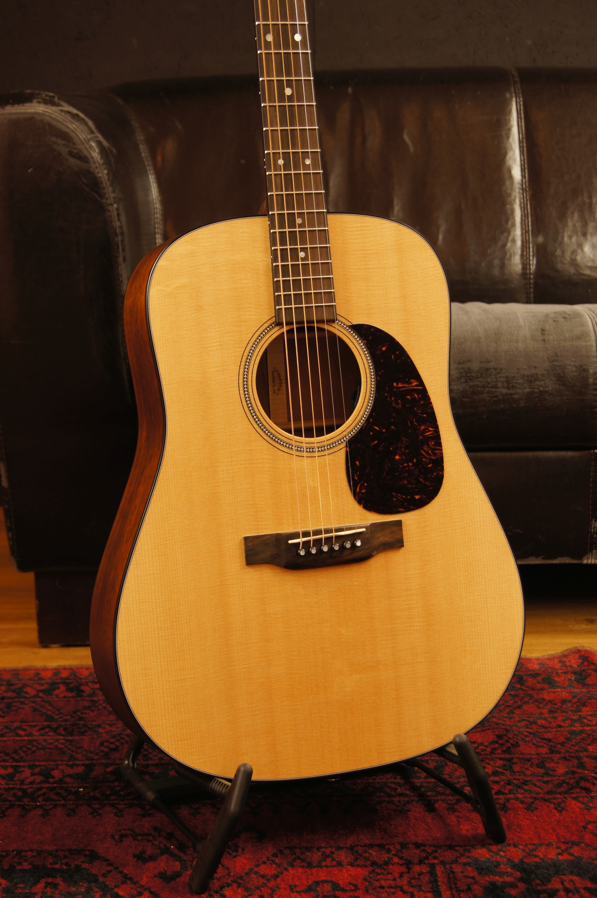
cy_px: 449
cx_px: 298
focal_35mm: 68
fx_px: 1682
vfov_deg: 29.9
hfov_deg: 20.1
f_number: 5.6
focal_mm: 45
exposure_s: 1/5
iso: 100
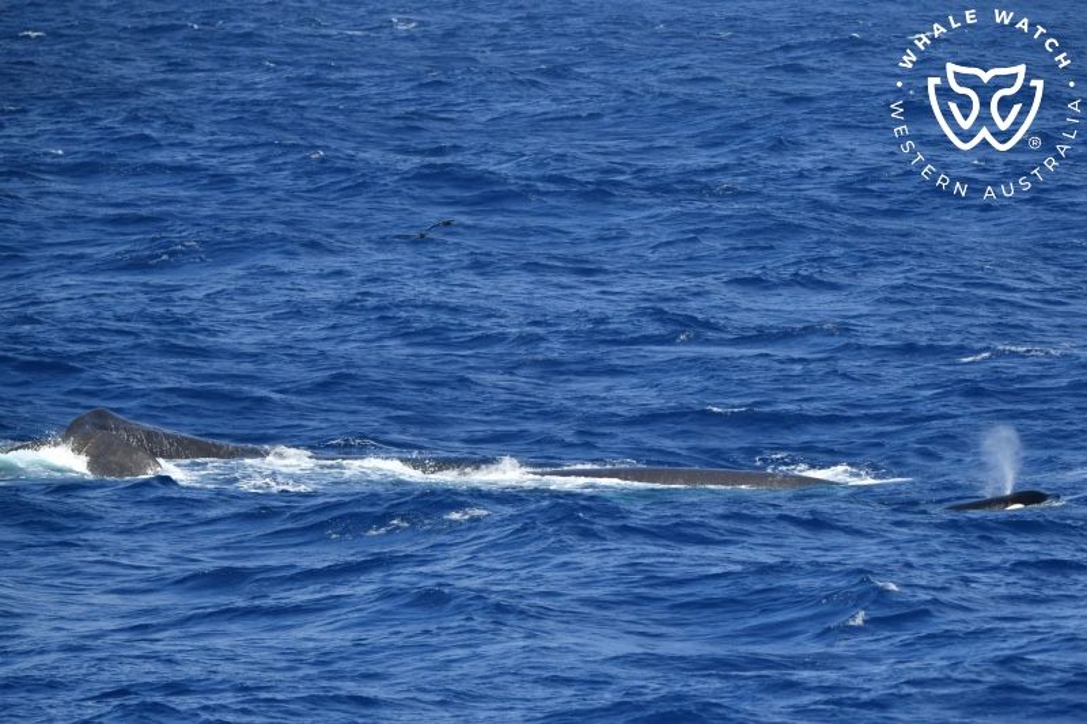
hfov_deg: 7.6
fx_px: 8150
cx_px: 544
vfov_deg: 5.1
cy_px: 362
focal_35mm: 270
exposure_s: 1/8000
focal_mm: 270
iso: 1100
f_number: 5.6
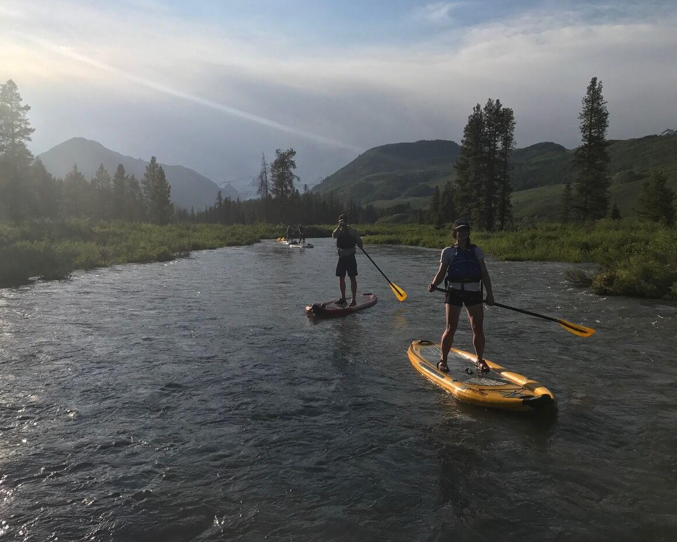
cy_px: 264
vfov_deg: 48.5
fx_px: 601
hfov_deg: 58.8
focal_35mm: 30
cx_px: 336
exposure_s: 1/3425
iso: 20
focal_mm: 3.99
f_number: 1.8
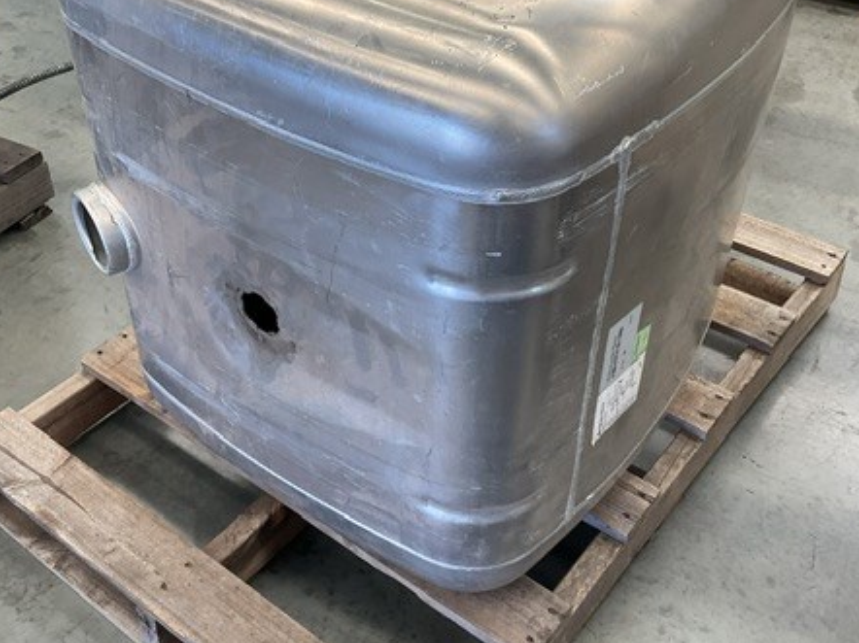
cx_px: 383
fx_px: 1042
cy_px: 280
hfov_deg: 44.7
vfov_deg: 34.3
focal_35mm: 42
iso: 50
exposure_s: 1/100
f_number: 1.8
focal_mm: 3
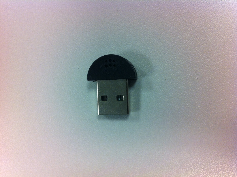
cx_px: 118
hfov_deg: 52.7
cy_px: 88
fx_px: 239
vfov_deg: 40.6
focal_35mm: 35
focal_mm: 3.85
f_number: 2.8
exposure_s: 1/50
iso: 100
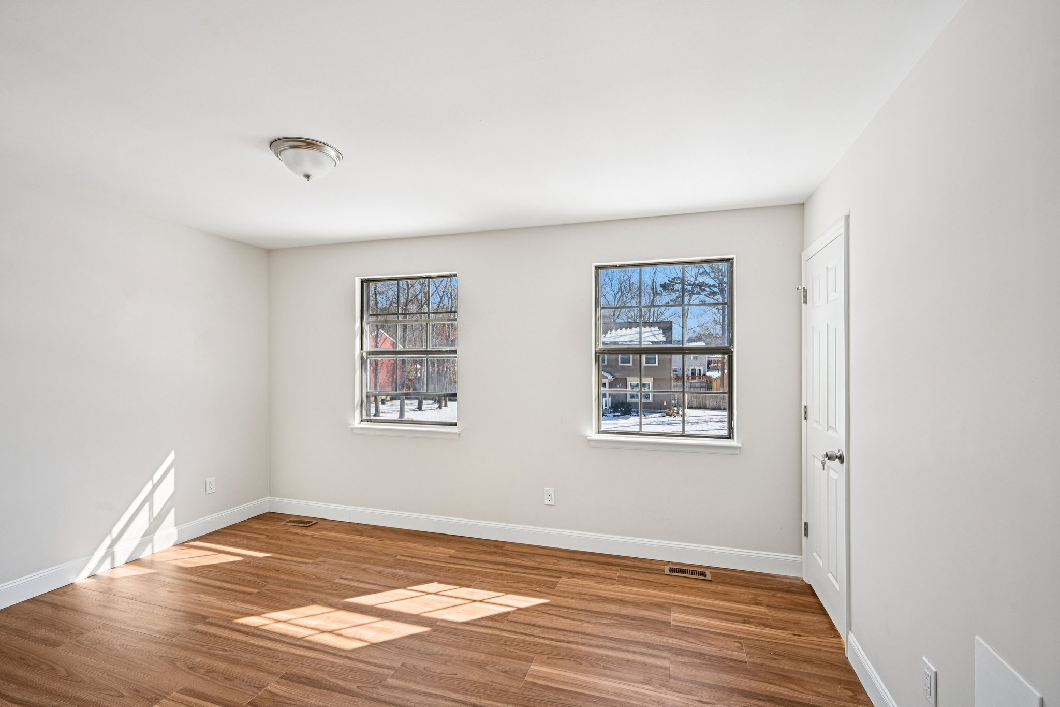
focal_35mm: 16
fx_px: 471
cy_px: 354
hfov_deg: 96.7
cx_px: 530
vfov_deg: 73.7
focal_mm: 16
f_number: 8
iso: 400
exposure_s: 1/160
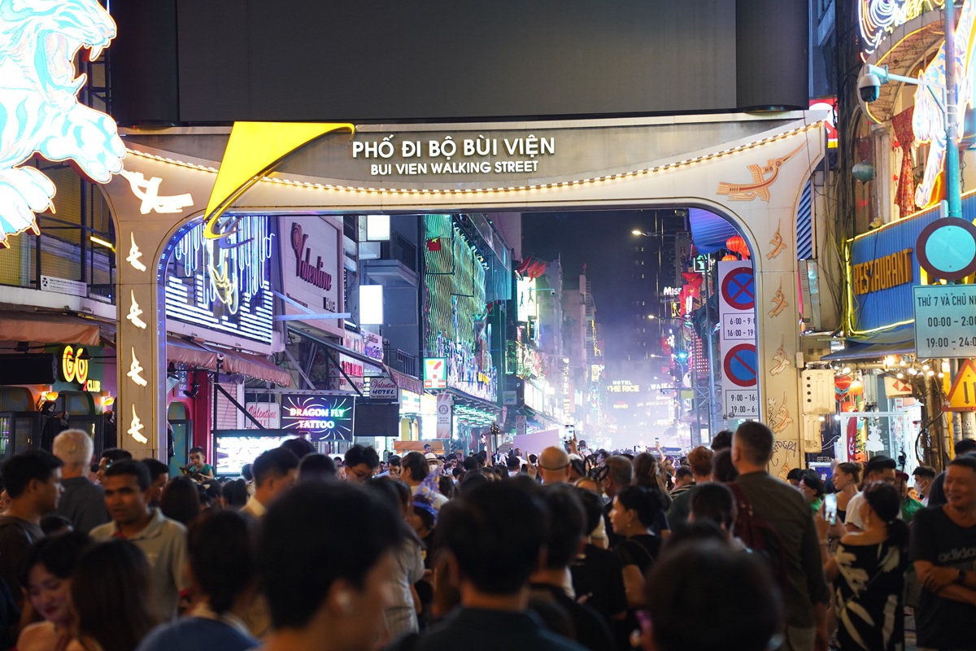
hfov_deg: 30.5
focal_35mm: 66
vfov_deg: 20.6
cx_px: 488
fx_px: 1789
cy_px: 326
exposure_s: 1/100
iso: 2000
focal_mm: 66
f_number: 3.2
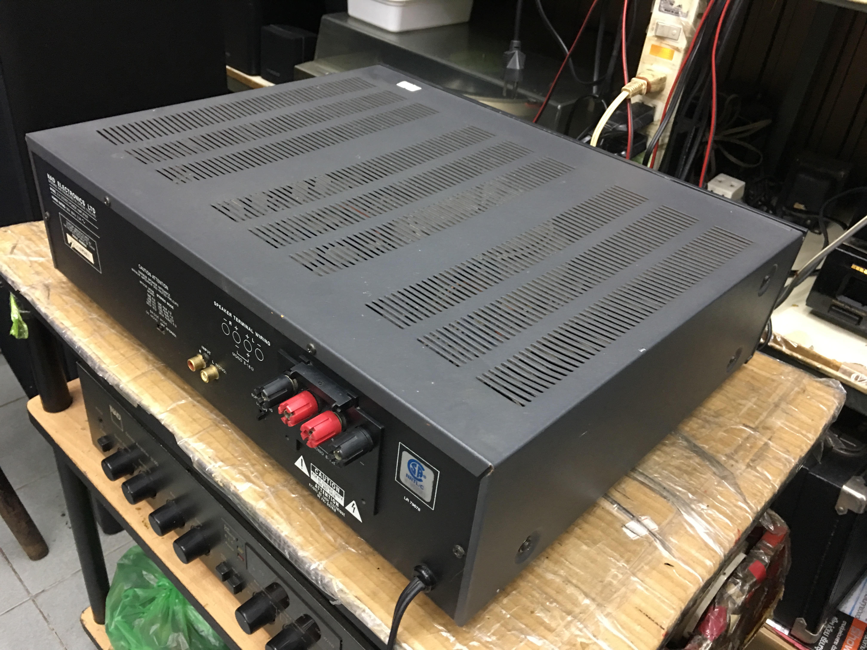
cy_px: 325
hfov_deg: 61.7
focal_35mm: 29
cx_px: 434
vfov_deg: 48.2
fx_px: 726
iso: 100
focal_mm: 4.15
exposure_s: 1/10
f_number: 2.2
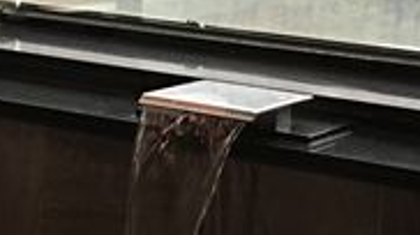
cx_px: 95
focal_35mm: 139
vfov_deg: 8.6
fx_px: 1547
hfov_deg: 15.4
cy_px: -67
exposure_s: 1/15
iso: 64
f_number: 2.2
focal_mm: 4.15
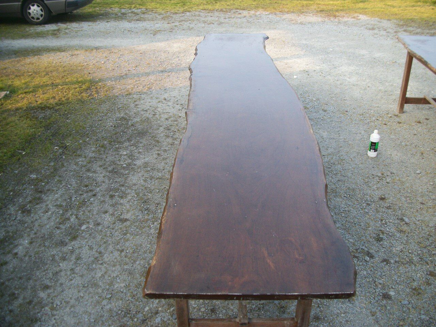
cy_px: 164
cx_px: 218
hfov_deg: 56.8
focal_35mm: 32
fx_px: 403
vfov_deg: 44.2
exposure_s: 1/160
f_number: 2.9
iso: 80
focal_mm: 5.7
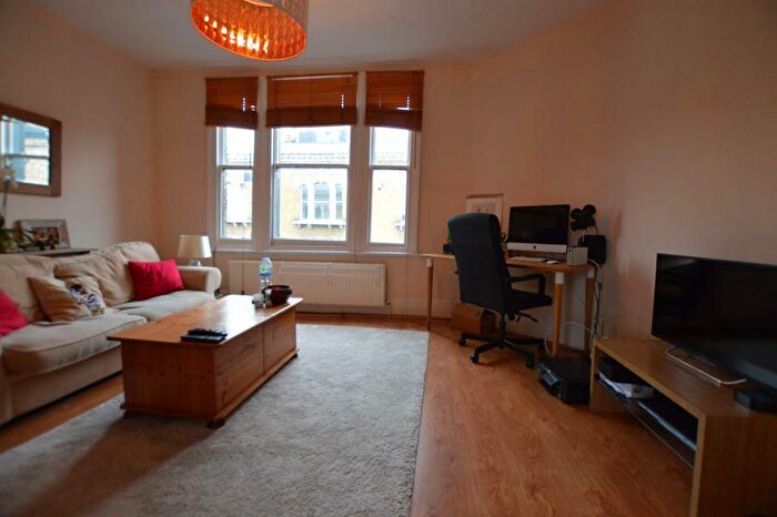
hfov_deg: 100.4
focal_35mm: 15
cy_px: 258
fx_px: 324
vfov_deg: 77.3
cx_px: 388
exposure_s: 1/60
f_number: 3.5
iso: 1000
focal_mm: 10
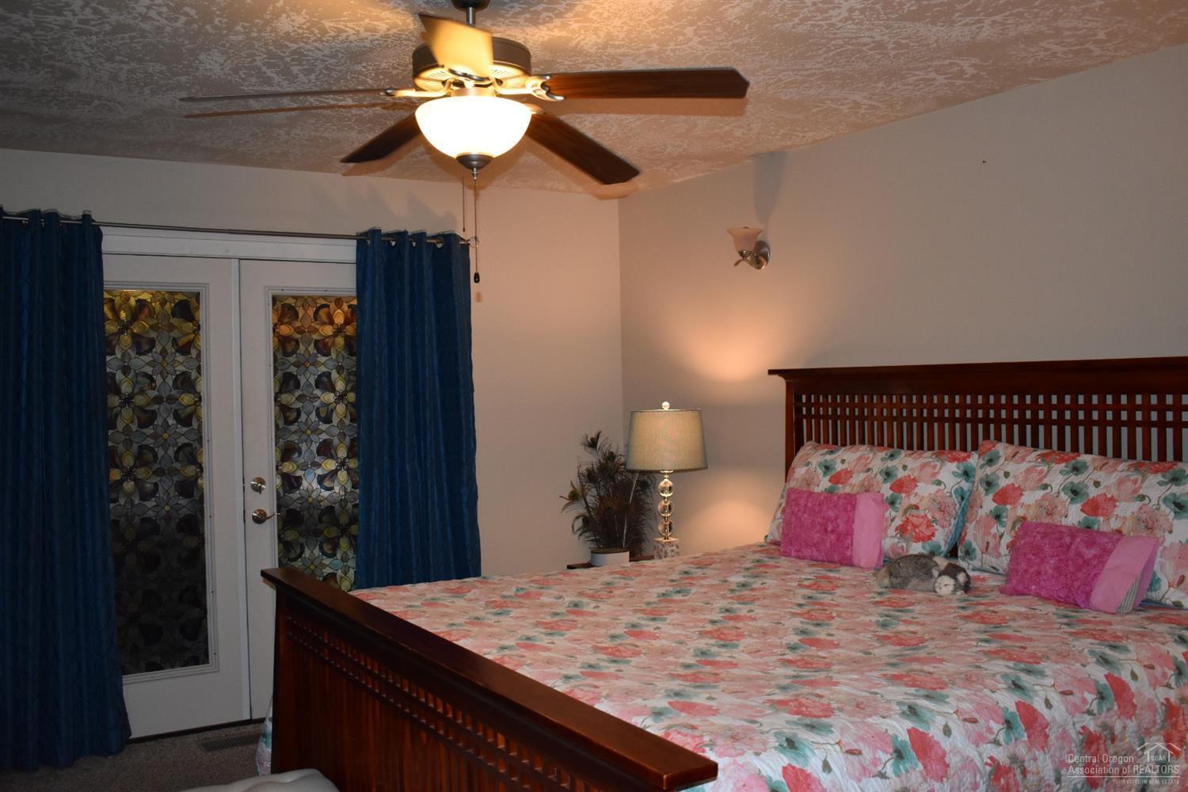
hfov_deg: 57.2
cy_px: 396
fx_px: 1089
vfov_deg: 40.0
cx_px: 594
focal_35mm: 33
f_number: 3.8
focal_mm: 22
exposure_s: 1/100
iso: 1600
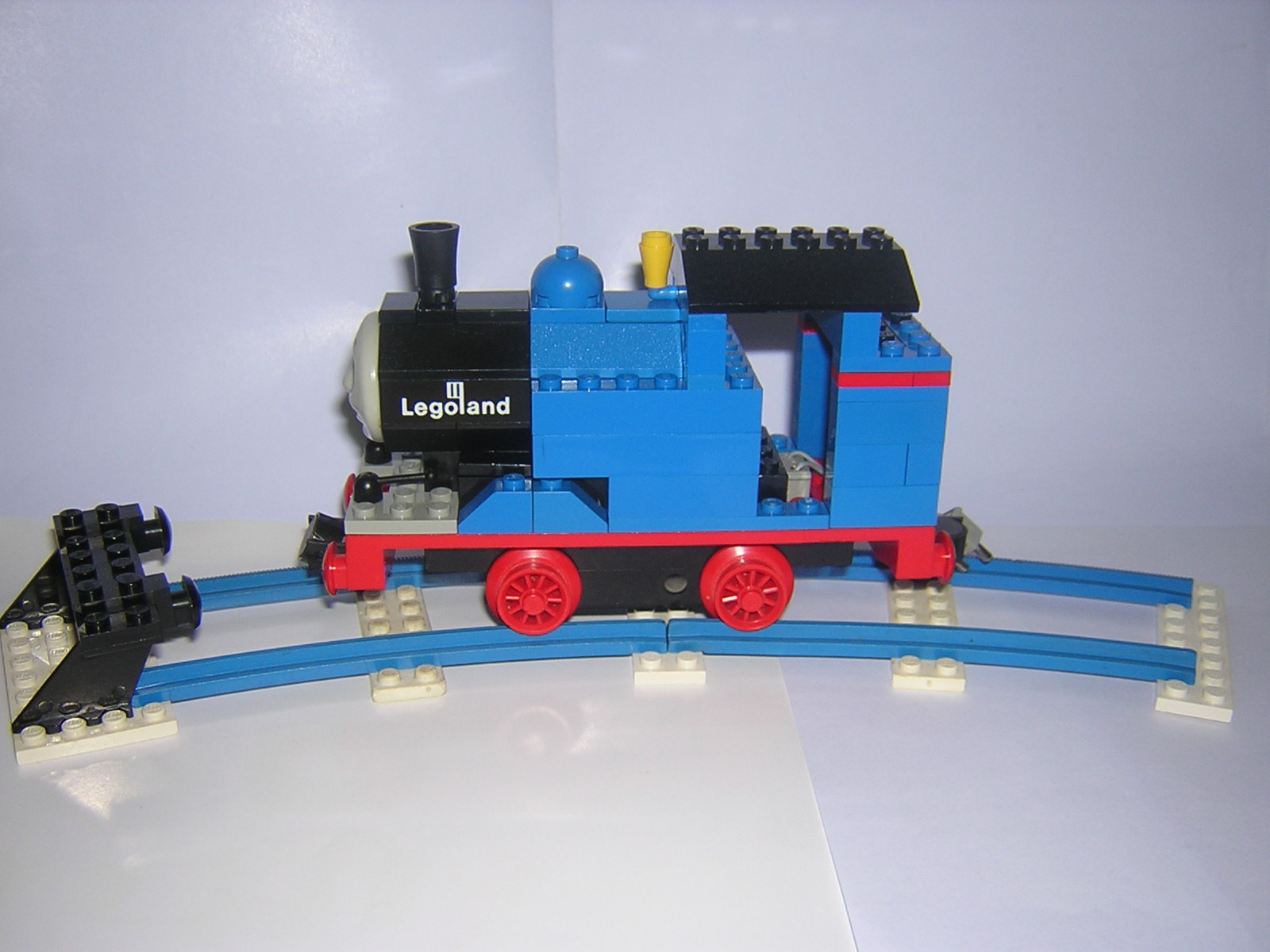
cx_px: 635
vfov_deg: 39.7
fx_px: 1321
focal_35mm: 36
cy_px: 476
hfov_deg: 51.4
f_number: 2.6
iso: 100
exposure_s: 1/60.1
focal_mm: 4.7
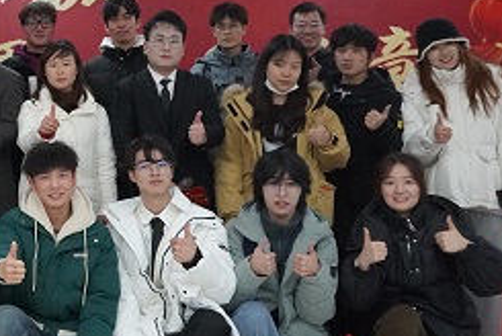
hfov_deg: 27.9
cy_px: 72
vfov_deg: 20.5
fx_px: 921
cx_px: -47
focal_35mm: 66
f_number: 4
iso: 6400
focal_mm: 18
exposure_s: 1/160
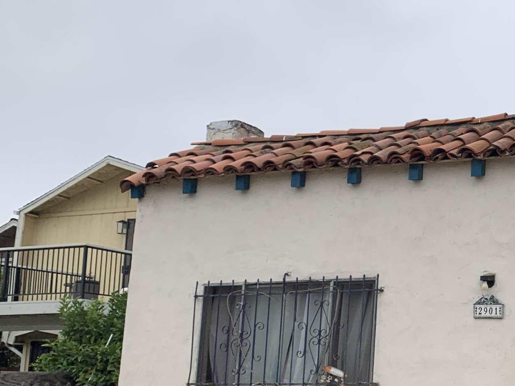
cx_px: 593
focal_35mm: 64
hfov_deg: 27.2
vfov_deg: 22.8
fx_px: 952
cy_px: 273
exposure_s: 1/2481
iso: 25
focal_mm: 4.25
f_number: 1.8
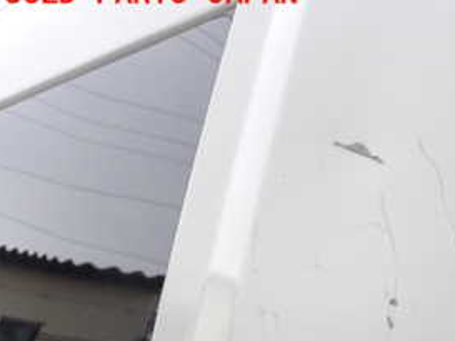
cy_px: 346
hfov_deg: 27.1
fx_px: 868
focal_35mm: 66
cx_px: 495
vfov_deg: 21.4
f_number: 3.2
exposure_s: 1/100
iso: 100
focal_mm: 5.4
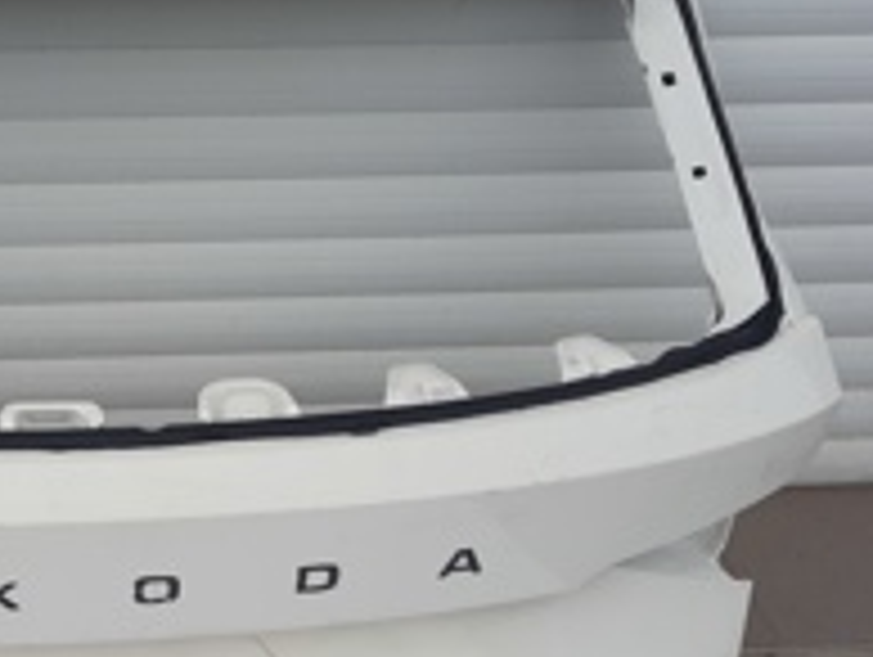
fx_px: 1364
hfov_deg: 34.0
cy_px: 403
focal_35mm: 54
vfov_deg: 27.0
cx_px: 122
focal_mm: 4.6
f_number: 2
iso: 32
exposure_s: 1/995
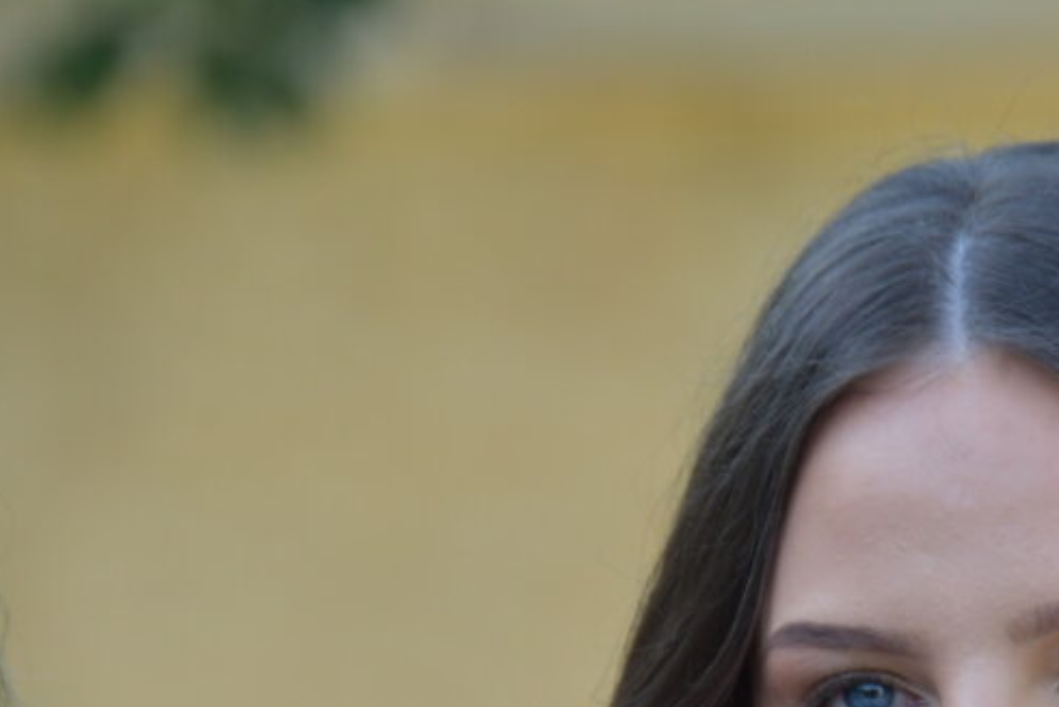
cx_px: 1096
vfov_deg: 2.0
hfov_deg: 3.0
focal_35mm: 690
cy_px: 712
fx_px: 20302
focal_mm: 220
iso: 500
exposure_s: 1/500
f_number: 5.6
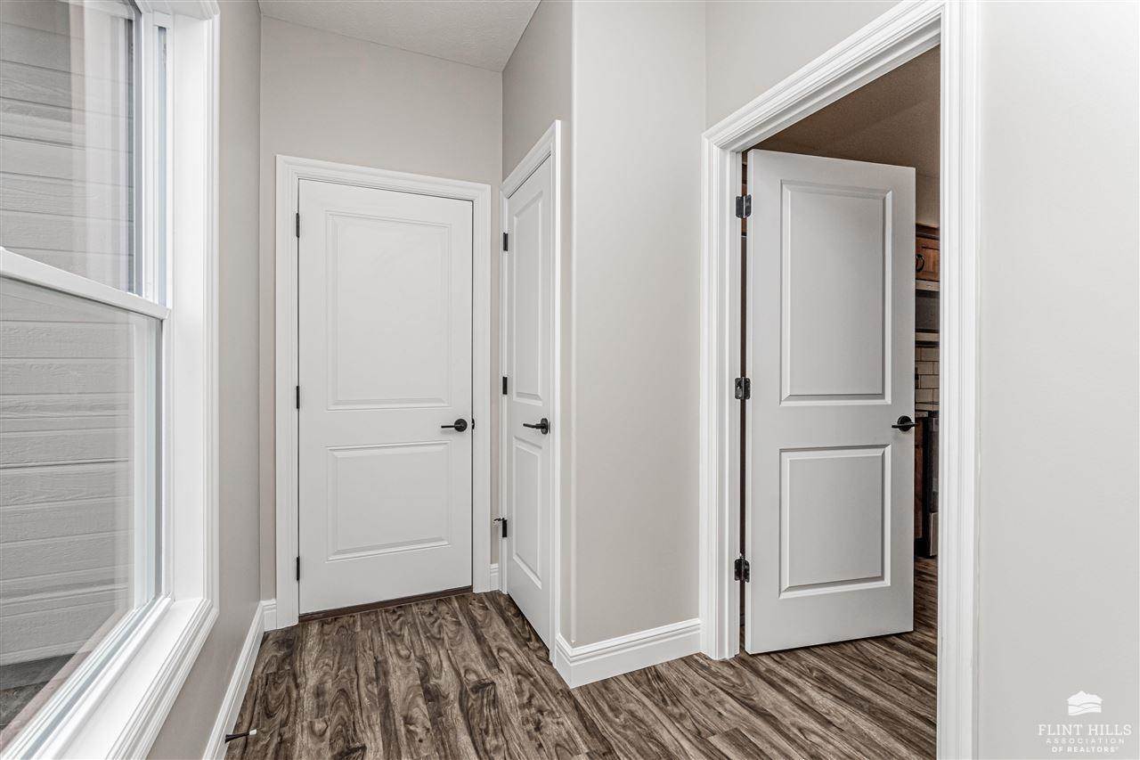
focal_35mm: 15
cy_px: 380
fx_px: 475
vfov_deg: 77.3
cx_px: 570
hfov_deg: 100.4
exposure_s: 1/60
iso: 1250
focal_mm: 10
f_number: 10
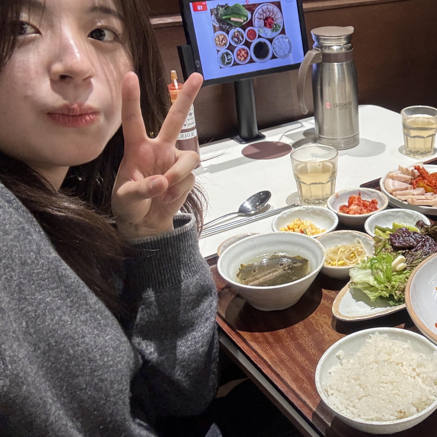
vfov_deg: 41.6
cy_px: 166
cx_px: 419
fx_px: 571
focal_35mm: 40
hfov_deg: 38.1
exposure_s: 1/60
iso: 160
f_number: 1.9
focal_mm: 2.69
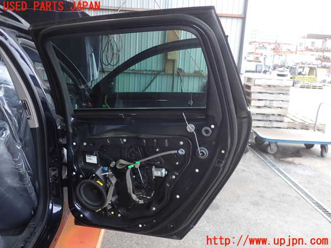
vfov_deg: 46.8
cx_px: 166
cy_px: 124
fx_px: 287
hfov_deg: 60.0
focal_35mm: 30
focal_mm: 5.4
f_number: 2.3
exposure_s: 1/60
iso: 125
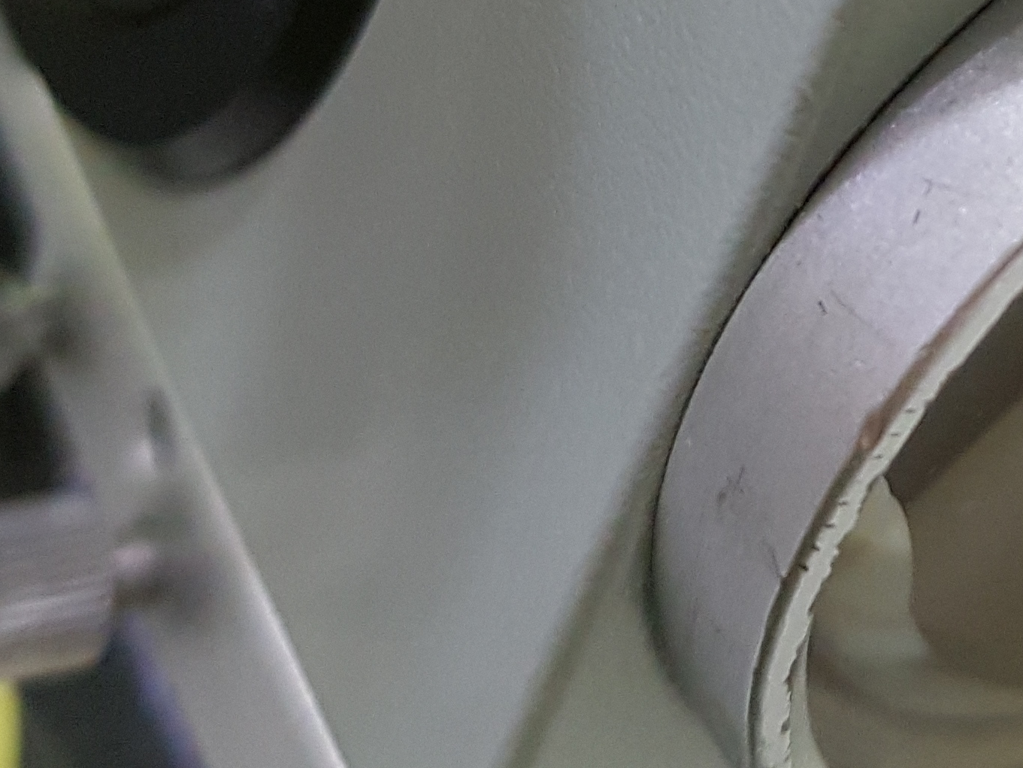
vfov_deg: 17.8
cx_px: 1070
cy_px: -261
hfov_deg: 24.0
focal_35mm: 77
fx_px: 2276
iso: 250
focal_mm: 4.2
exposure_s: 1/25
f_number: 1.7
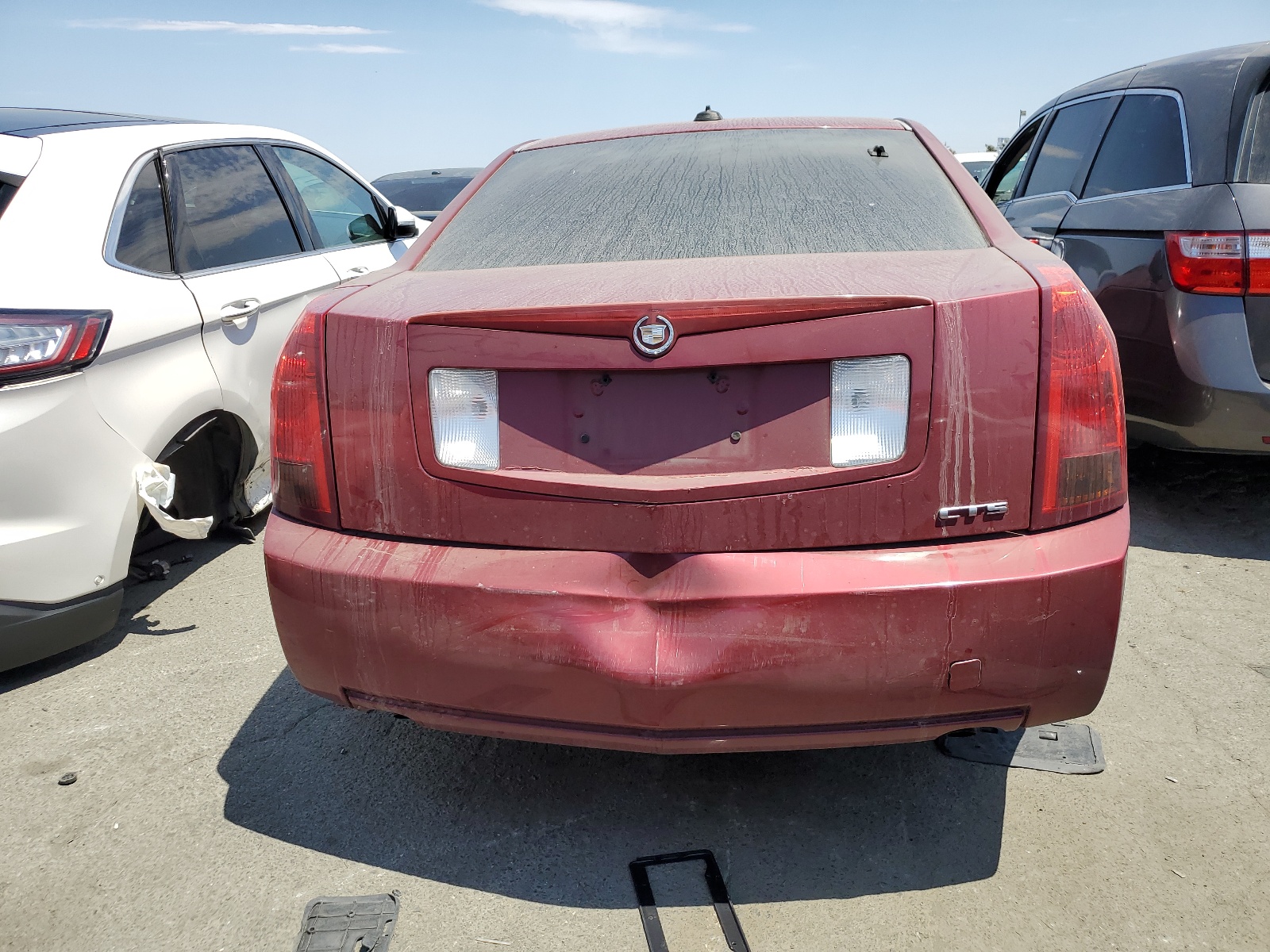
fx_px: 954
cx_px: 635
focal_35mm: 26
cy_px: 476
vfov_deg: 53.1
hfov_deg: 67.3
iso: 50
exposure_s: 1/2500
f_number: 1.5
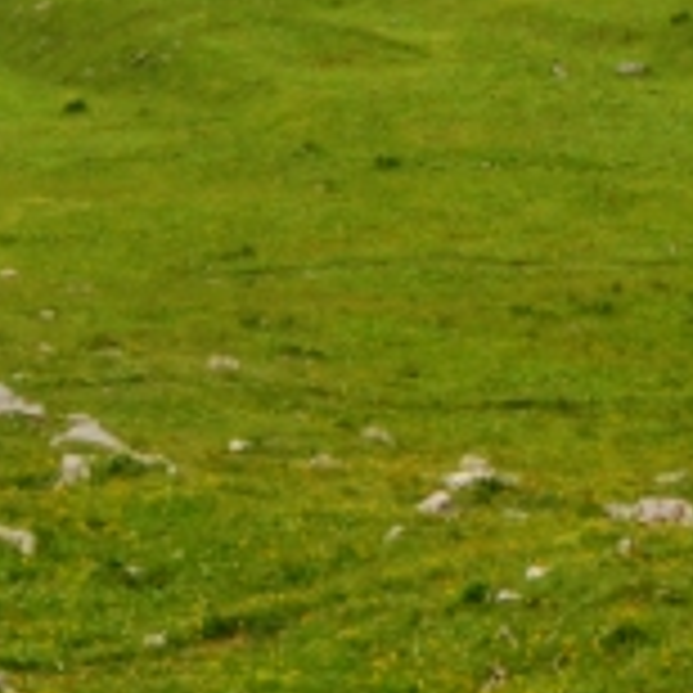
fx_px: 3850
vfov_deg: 9.6
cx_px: 238
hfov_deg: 10.3
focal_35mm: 170
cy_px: -650
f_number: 11
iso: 400
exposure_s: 1/400
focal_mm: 20
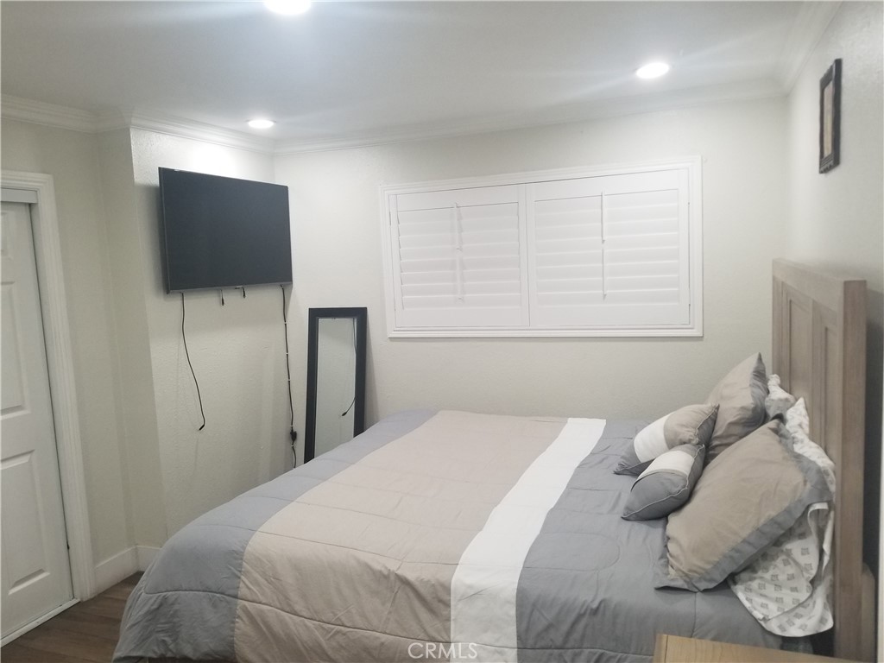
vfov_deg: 53.1
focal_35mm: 26
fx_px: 664
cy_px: 332
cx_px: 442
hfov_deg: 67.3
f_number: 1.7
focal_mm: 4.3
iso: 125
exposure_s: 1/60
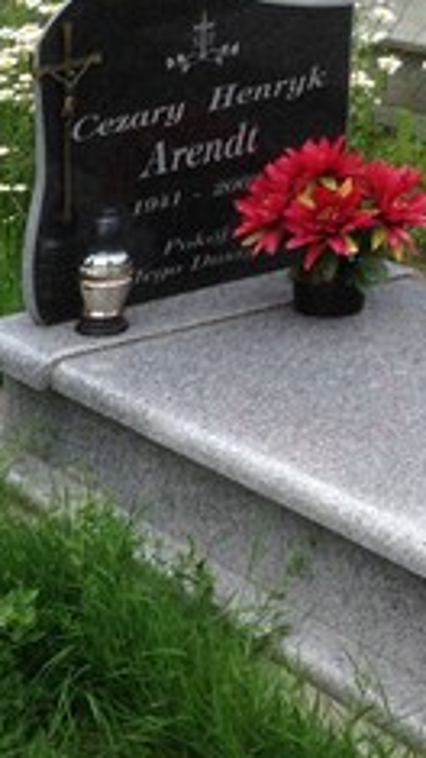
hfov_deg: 10.6
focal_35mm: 98
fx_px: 1970
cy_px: 690
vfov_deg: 21.3
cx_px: -587
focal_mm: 4.12
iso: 50
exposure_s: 1/596
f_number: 2.4
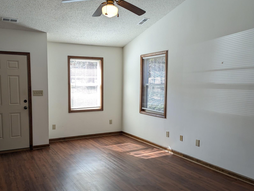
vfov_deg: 44.1
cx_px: 112
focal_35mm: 32
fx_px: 235
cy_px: 105
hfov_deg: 56.7
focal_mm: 5.43
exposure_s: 1/120
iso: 73
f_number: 1.89
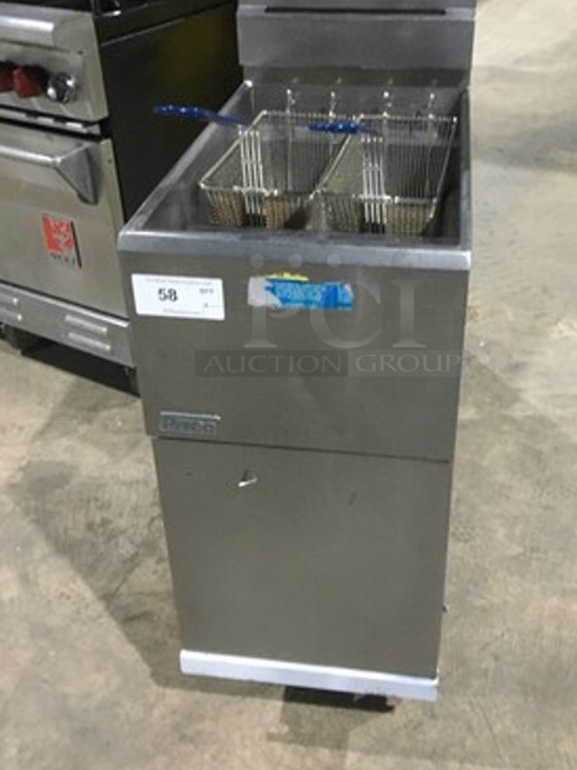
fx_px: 845
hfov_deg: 37.6
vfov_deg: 48.7
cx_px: 334
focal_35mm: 38
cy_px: 312
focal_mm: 4.15
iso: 400
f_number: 2.2
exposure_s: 1/15
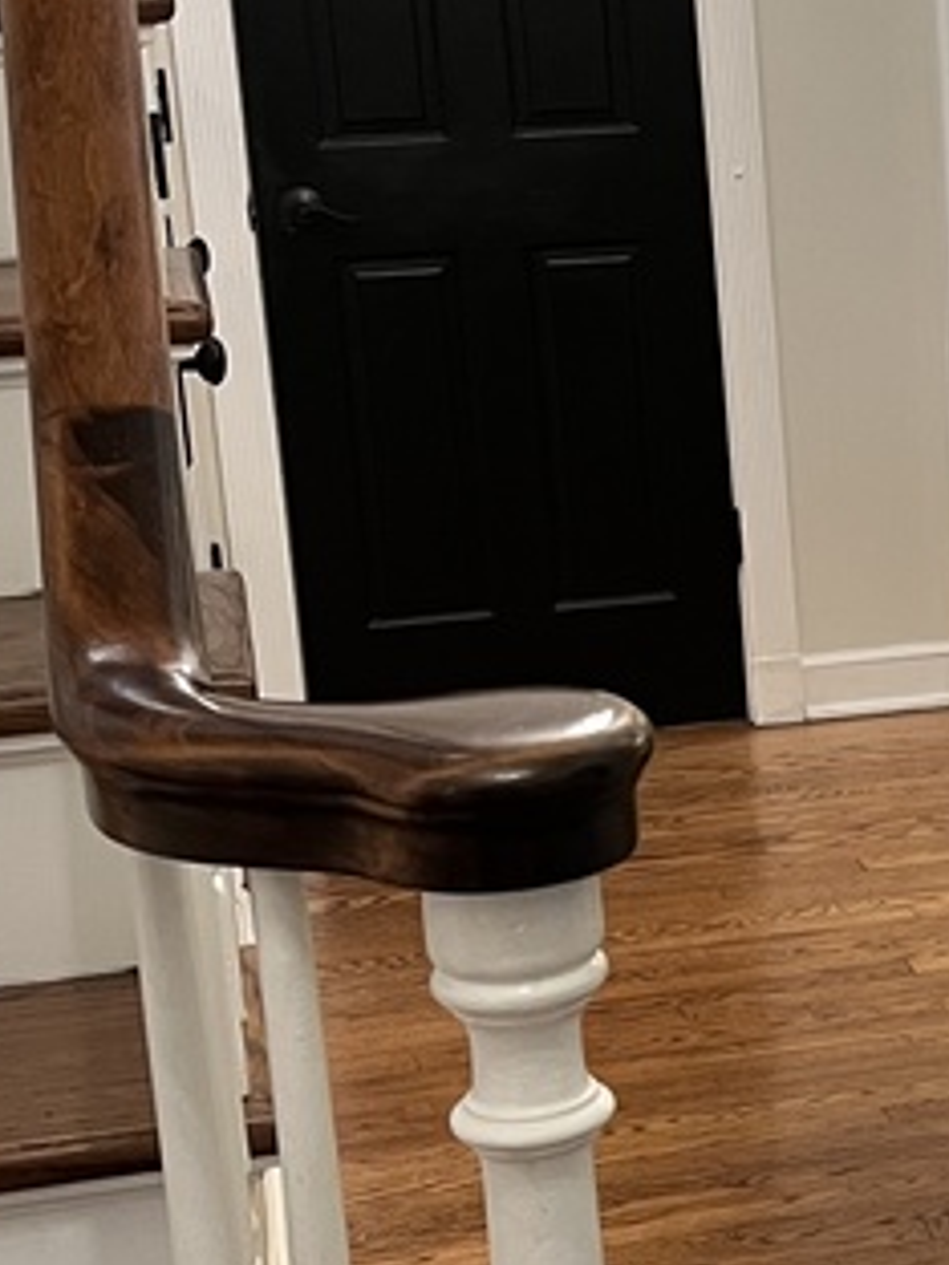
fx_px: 3290
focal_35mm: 90
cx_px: 1257
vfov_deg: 21.8
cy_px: 685
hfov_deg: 15.6
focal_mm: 5.1
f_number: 1.6
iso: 125
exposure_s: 1/60
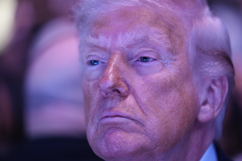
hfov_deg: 13.7
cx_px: 121
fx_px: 1008
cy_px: 80
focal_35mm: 150
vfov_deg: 9.1
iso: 4000
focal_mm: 150
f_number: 2
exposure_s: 1/500
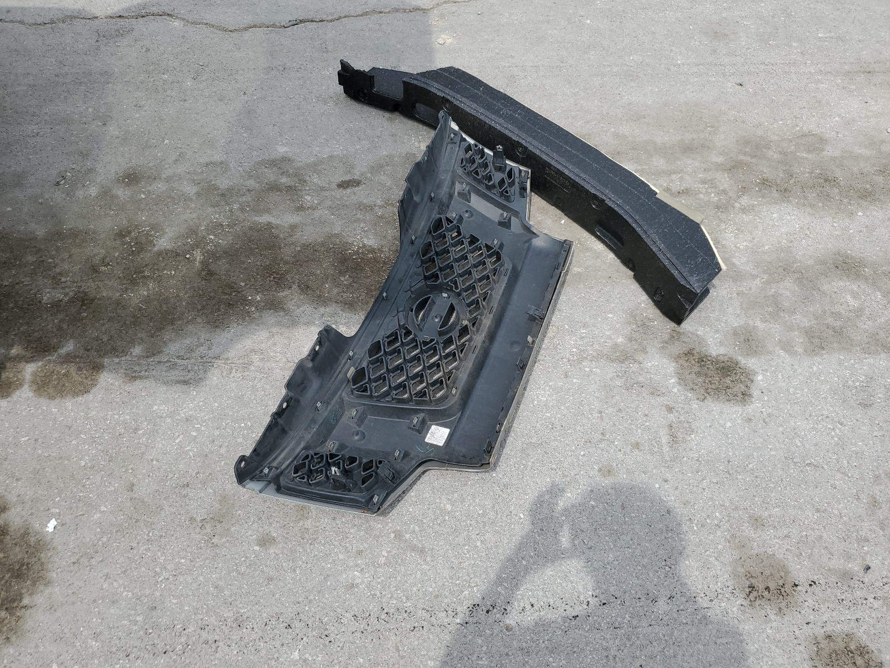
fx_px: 668
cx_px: 445
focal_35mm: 26
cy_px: 334
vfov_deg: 53.1
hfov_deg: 67.3
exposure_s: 1/3333
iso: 50
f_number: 1.5
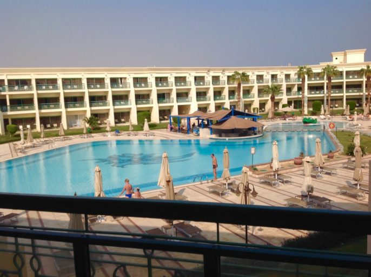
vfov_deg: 40.6
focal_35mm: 35
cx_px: 186
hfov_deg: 52.7
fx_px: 374
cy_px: 138
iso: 50
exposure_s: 1/3788
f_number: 2.4
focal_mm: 4.28
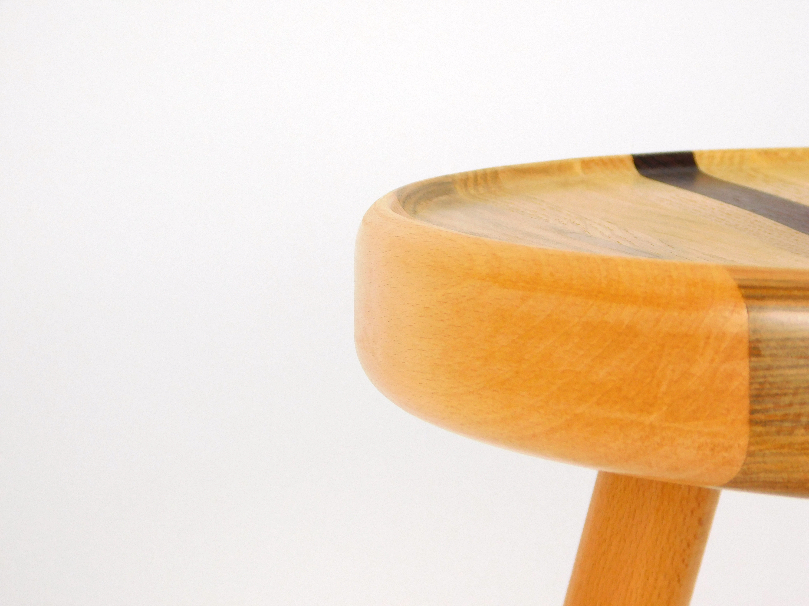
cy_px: 303
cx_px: 404
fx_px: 2688
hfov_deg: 17.1
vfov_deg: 12.9
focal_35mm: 115
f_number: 4.8
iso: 125
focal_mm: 20.3
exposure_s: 1/80
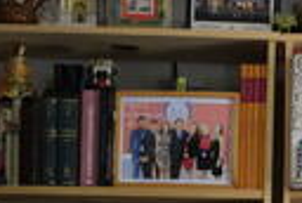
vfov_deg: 11.5
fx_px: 984
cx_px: 352
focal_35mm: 117
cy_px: 260
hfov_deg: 16.8
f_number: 3.5
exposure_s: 1/60
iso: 1800
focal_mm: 20
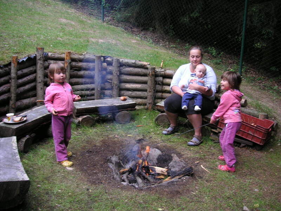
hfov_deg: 50.1
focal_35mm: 37
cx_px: 140
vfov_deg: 38.7
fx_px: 300
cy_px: 106
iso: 50
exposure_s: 1/45
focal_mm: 6.1
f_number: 2.8
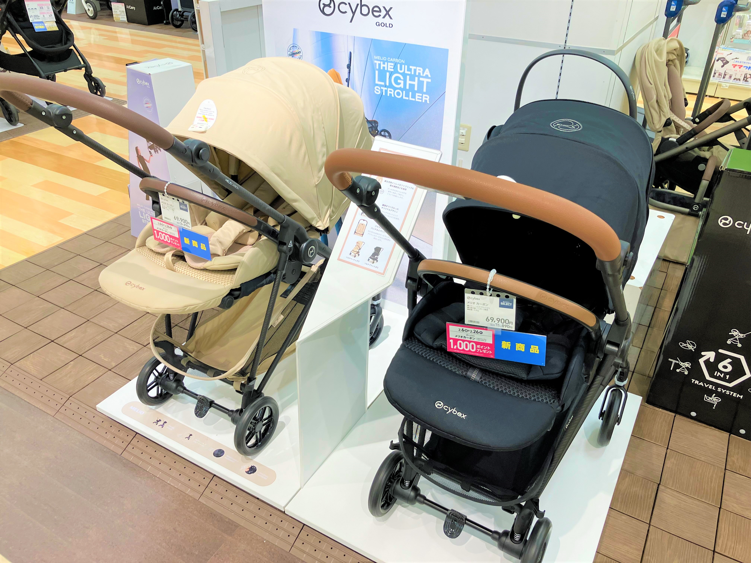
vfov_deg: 49.7
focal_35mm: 28
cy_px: 282
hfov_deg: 63.4
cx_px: 376
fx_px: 607
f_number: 1.8
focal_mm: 3.99
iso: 50
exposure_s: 1/60
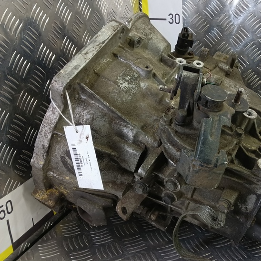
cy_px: 134
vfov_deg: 43.9
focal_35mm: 38
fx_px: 324
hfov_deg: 43.2
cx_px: 175
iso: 185
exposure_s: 1/50
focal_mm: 4.11
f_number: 1.6
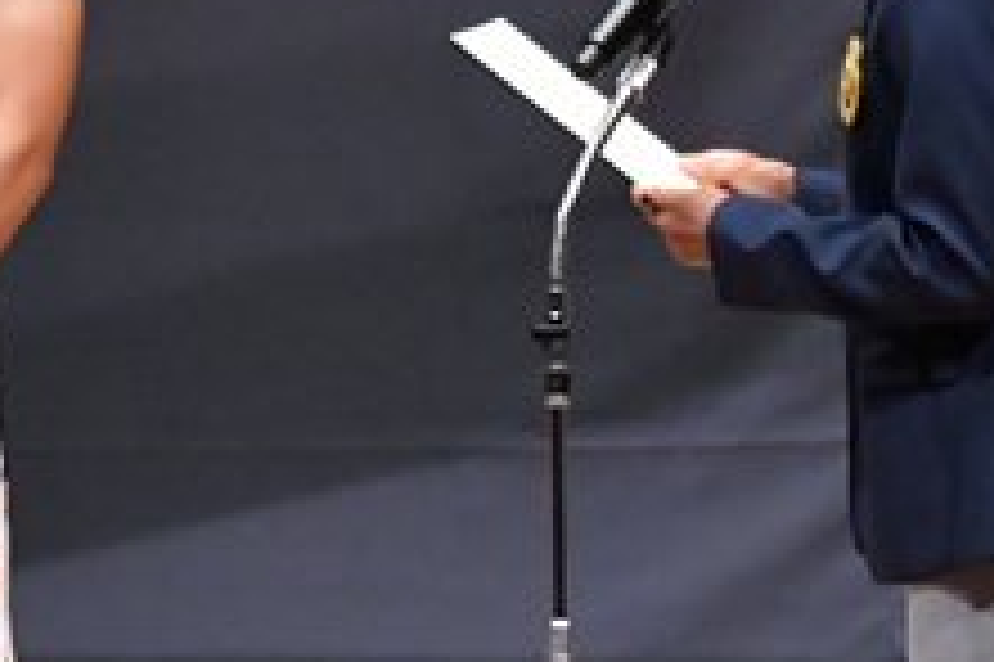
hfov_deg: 2.3
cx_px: 717
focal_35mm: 896
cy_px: 450
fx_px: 24720
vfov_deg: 1.5
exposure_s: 1/400
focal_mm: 170
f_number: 5.6
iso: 8000
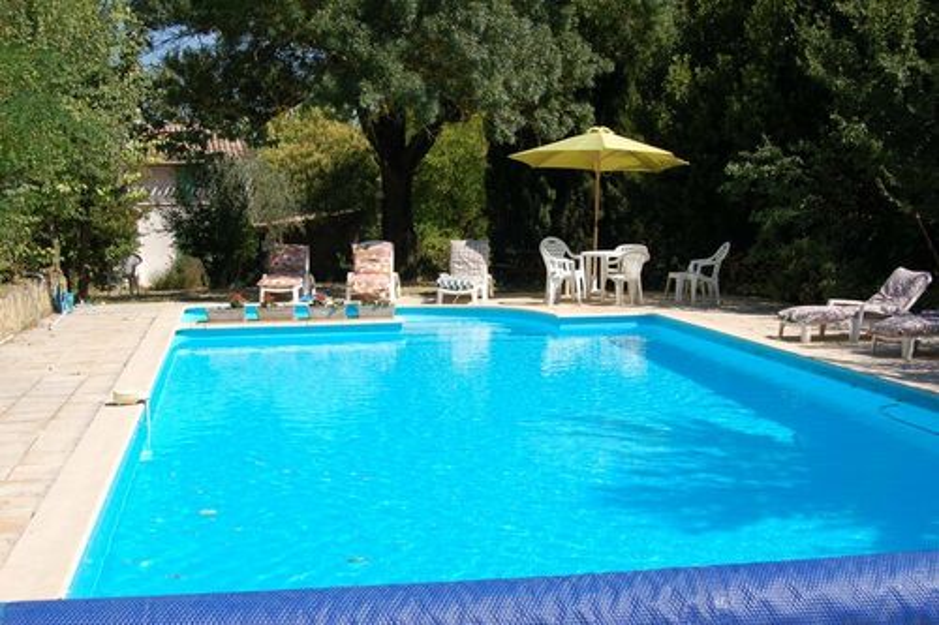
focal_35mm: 48
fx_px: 1252
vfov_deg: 28.1
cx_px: 470
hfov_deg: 41.1
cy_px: 312
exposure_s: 1/320
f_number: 9
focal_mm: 32
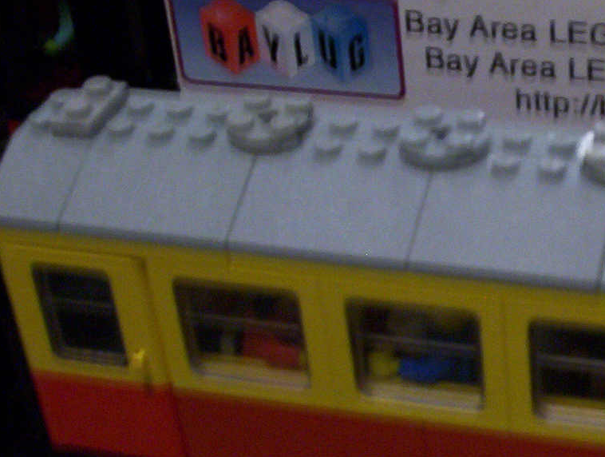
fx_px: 1471
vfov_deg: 17.6
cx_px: 595
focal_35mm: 84
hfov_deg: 22.4
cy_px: 229
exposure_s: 1/8
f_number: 4.5
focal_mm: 6
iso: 200
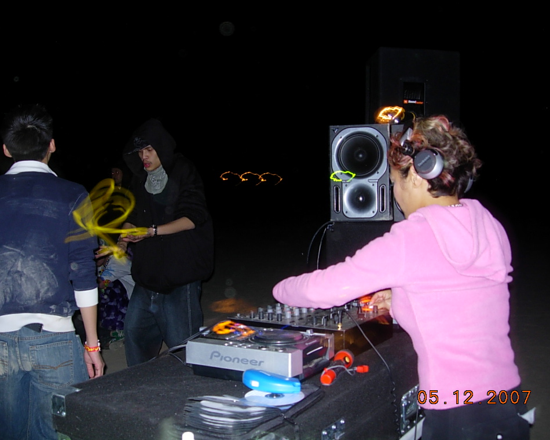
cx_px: 260
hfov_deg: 45.8
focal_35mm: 40
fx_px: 651
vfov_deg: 37.3
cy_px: 222
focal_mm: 7.8
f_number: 2.8
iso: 79
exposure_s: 1
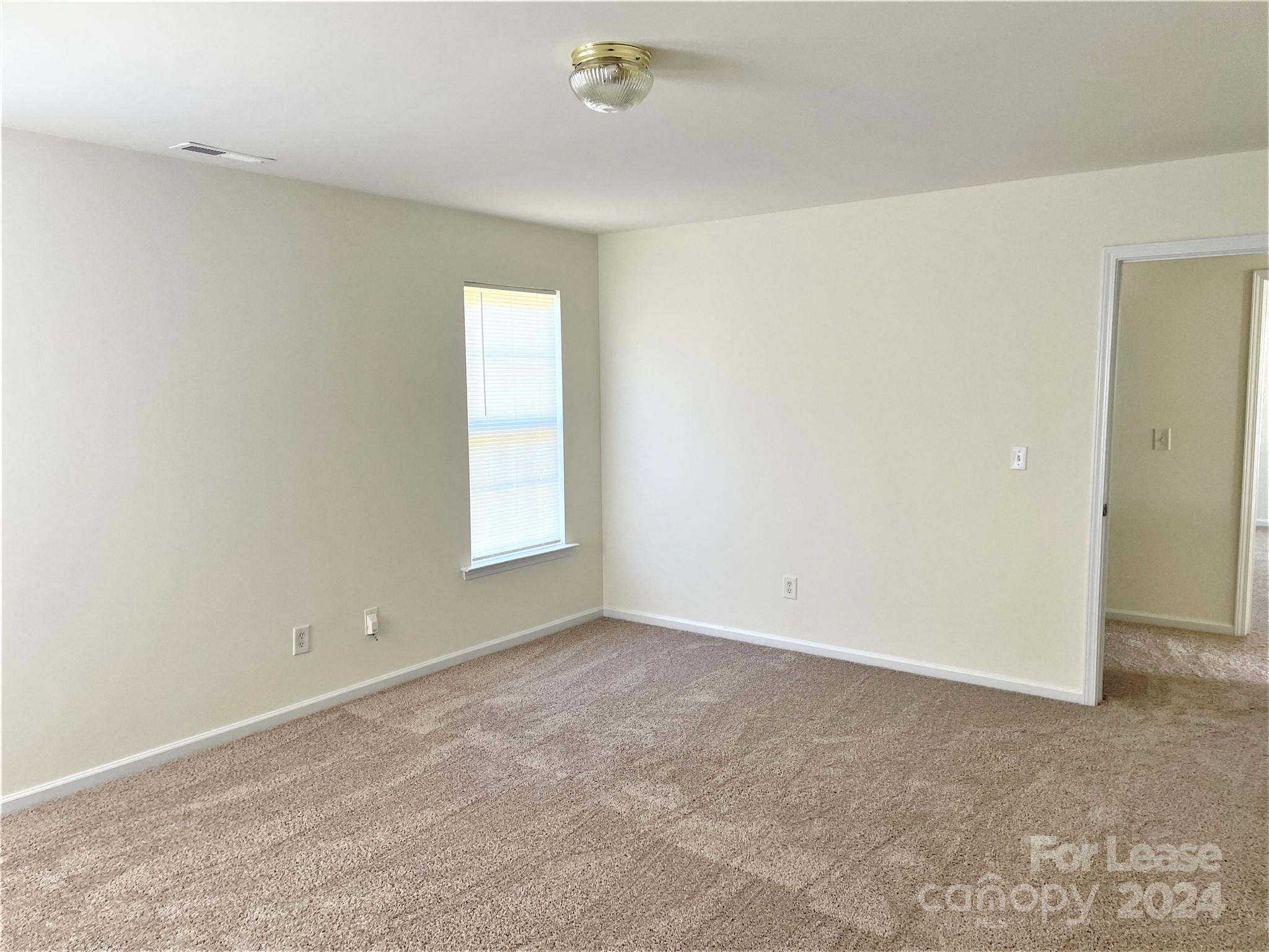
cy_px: 476
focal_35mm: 26
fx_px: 953
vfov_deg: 53.1
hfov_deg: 67.3
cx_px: 634
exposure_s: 1/121
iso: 80
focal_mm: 4.2
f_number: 1.6
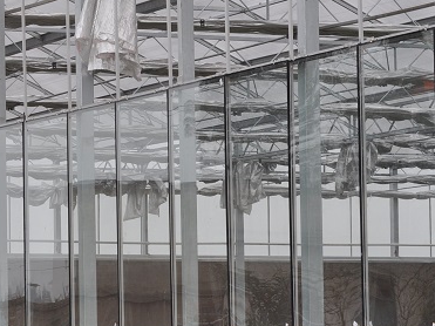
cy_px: 185
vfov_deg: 7.7
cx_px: -64
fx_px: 2437
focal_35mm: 194
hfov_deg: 10.1
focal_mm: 50
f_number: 8
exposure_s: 1/250
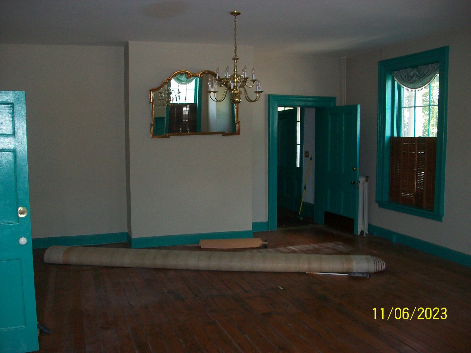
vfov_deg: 41.8
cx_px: 236
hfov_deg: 54.0
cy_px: 176
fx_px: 463
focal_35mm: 34
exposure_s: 1/60
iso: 160
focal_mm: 5.7
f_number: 2.8
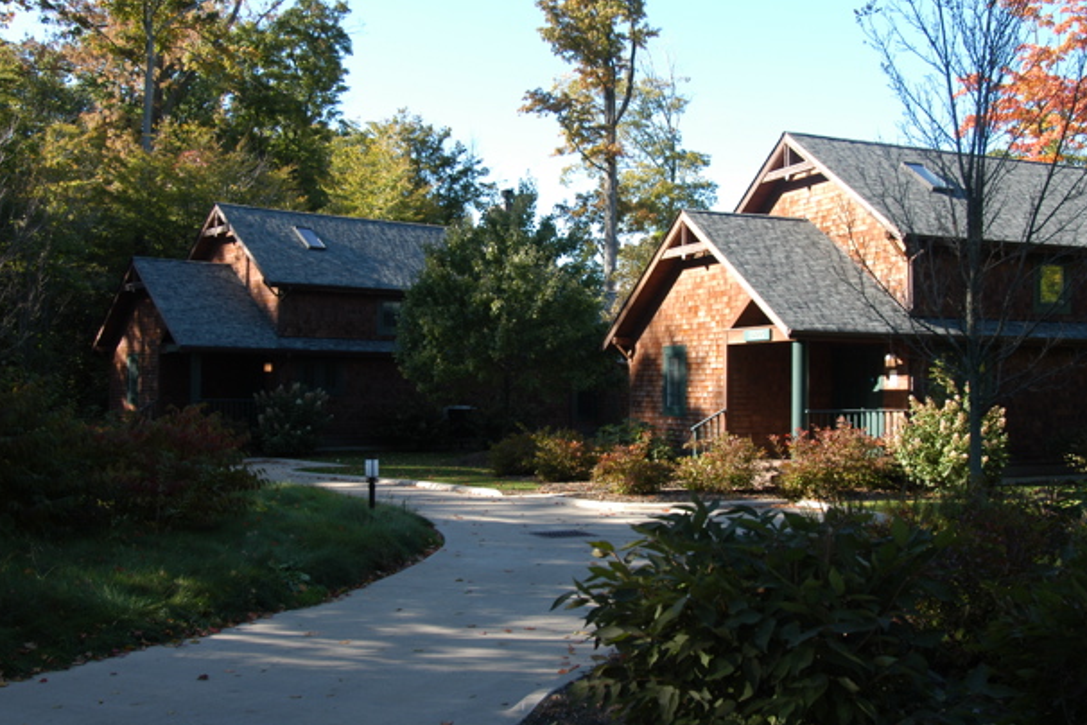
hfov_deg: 50.7
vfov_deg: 35.1
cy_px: 358
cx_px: 569
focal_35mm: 38
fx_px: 1147
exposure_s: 1/100
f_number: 7.1
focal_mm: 24
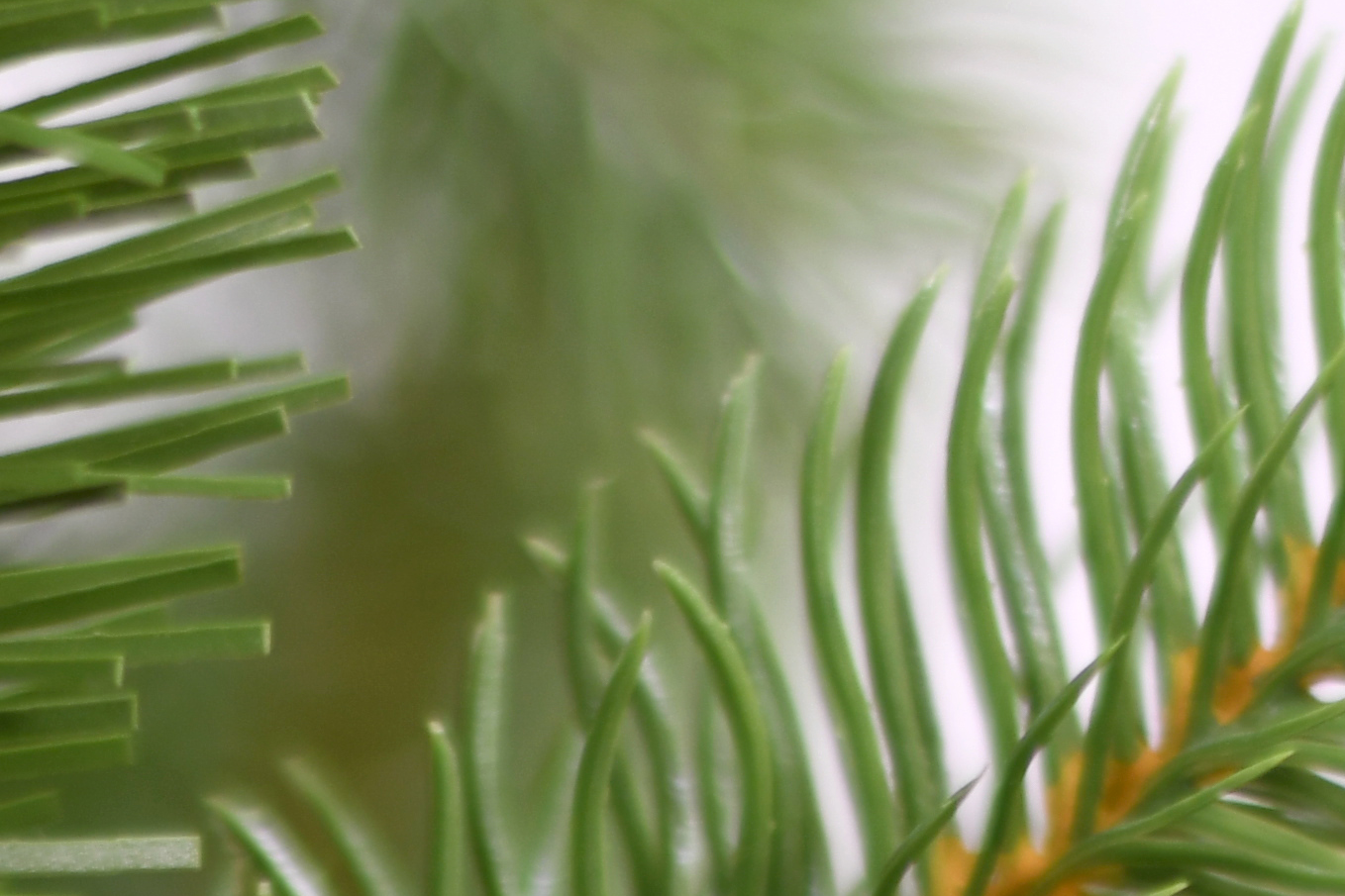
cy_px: 2460
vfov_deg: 4.4
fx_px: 11356
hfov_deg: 6.8
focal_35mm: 304
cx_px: 301
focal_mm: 50
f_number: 2
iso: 100
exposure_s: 1/15
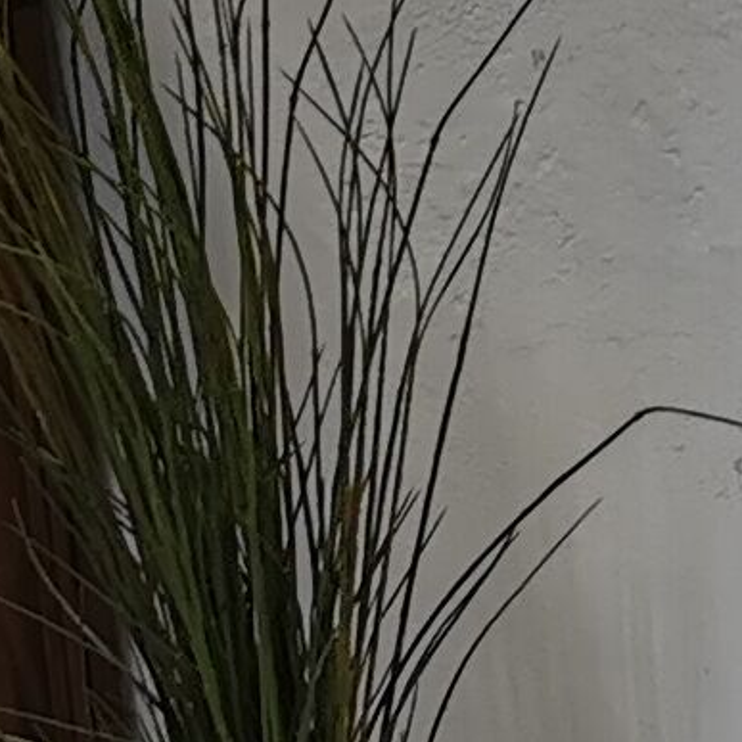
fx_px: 5457
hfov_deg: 6.5
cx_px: 2843
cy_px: 12
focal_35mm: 225
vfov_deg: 7.7
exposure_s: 1/1078
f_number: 1.8
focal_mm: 5.58
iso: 50
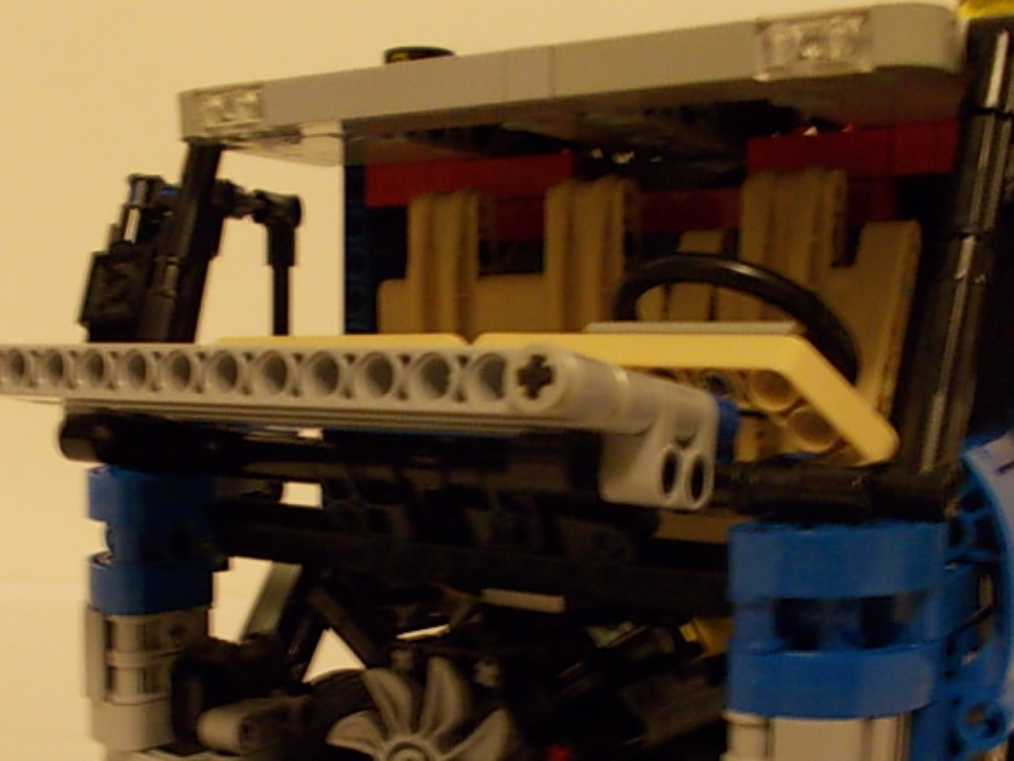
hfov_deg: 38.8
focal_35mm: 49
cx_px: 423
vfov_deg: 29.0
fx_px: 1436
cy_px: 615
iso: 220
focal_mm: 4
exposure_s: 1/4
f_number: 2.7
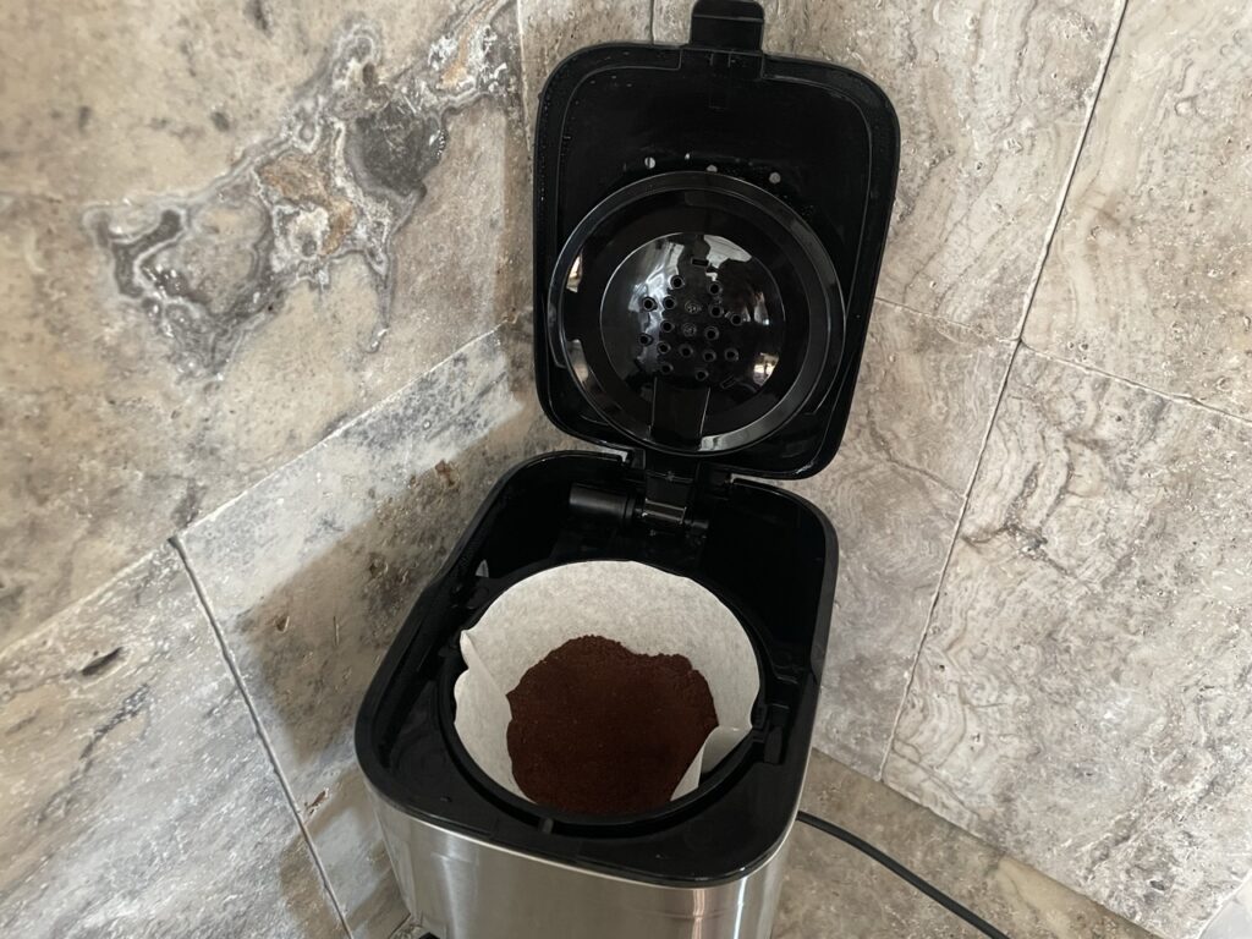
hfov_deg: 67.3
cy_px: 470
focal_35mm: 26
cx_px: 626
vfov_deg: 53.1
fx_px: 940
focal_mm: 4.2
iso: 500
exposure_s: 1/45
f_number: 1.6
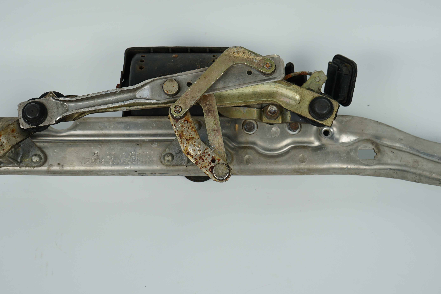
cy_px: 119
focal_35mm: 52
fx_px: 637
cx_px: 212
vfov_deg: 25.9
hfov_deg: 38.2
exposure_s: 1/200
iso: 200
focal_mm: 37
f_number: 7.1
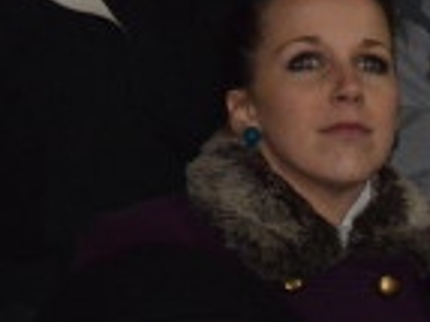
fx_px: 11108
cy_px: 447
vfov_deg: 1.7
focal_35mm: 895
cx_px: 616
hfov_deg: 2.2
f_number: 8
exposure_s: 1/200
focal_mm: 190
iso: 6400
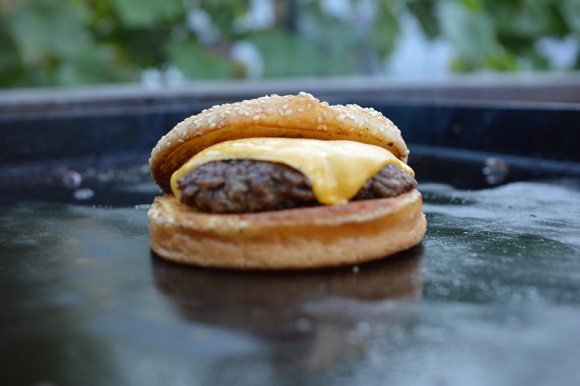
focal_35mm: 45
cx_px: 290
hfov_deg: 43.6
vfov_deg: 29.8
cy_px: 193
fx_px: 724
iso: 360
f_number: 4
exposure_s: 1/125
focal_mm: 30
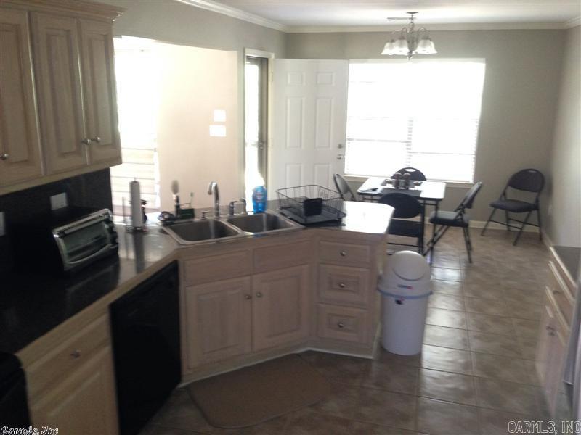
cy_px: 218
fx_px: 554
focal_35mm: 33
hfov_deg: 55.4
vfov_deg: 42.9
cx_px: 290
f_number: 2.4
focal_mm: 4.12
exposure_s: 1/16
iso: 250
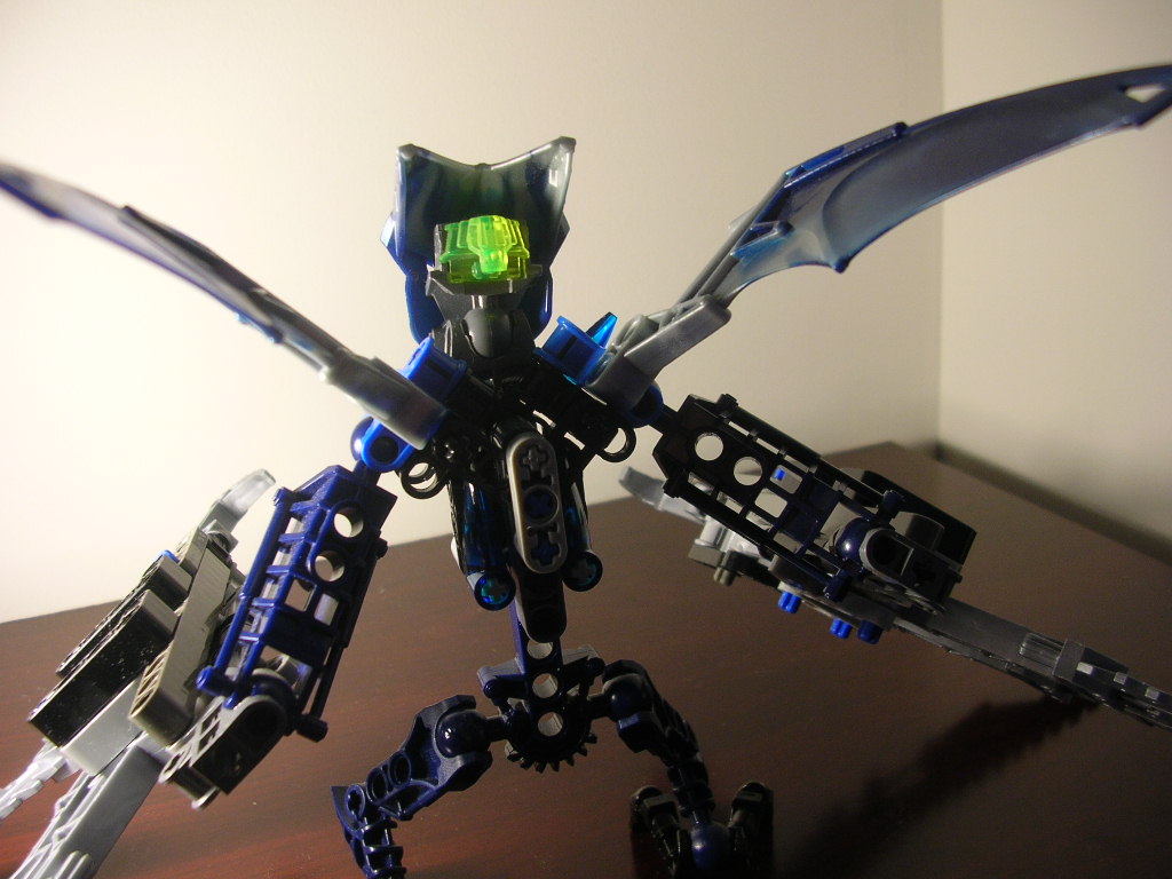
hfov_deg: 52.6
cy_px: 440
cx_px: 586
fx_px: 1185
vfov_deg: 40.7
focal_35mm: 35
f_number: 2.8
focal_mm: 5.8
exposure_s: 1/20.7
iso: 50
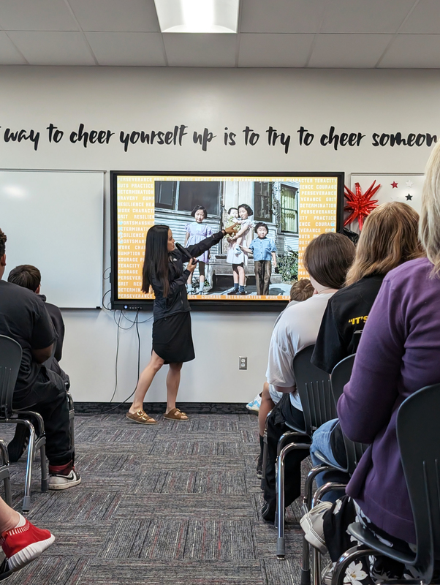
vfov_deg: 38.9
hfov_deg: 29.7
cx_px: 220
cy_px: 292
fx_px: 829
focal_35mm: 49
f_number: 1.68
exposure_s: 1/528
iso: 288
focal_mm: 6.9
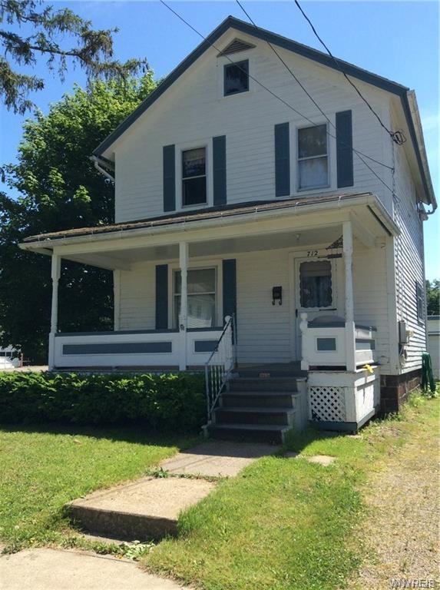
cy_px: 295
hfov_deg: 44.0
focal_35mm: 32
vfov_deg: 56.9
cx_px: 220
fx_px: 544
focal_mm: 3.3
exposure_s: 1/894
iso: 32
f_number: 2.4
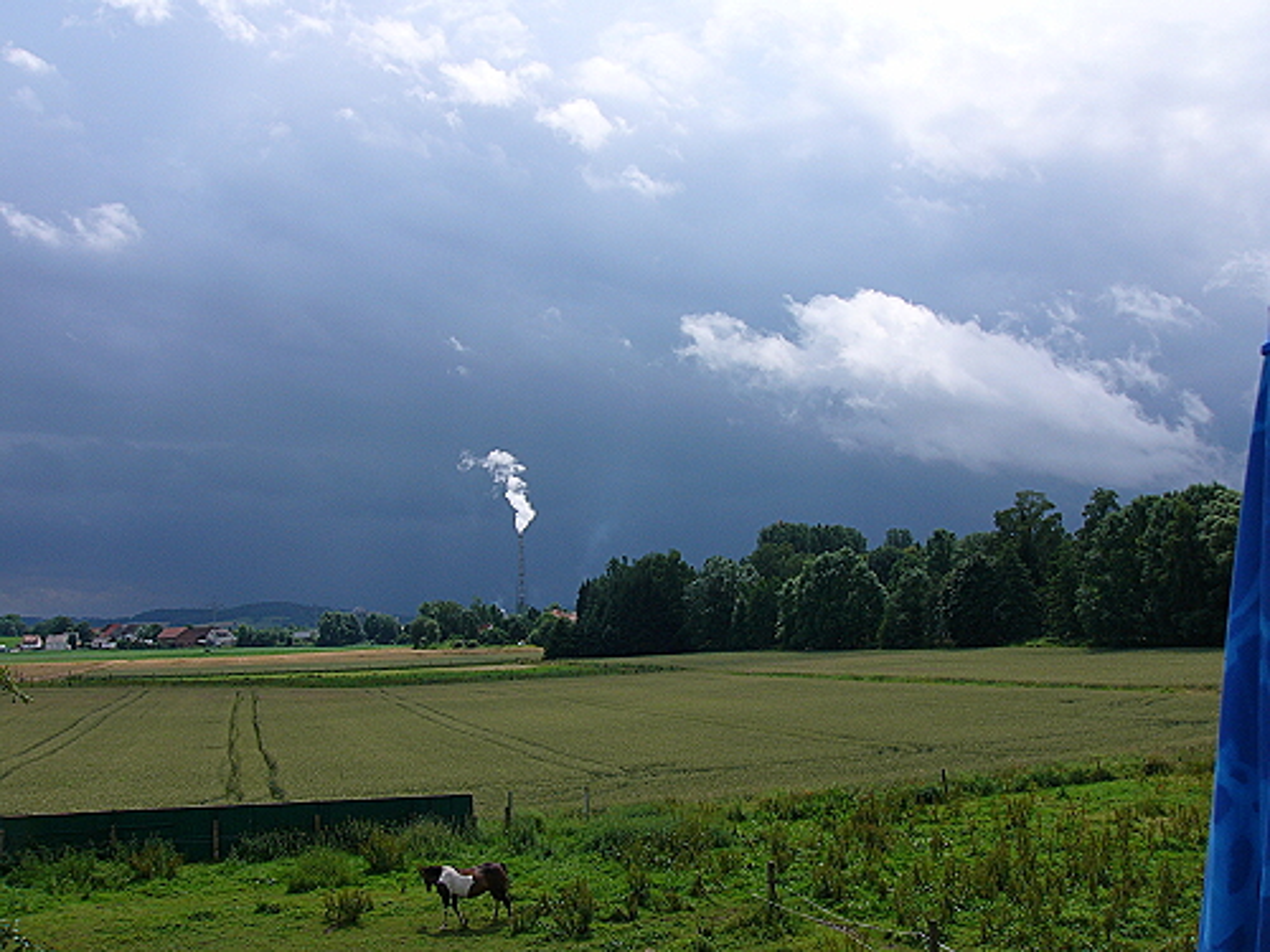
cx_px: 635
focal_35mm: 36
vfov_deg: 39.7
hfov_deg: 51.4
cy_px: 476
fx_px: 1321
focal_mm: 6
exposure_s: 1/500
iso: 50
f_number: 5.2
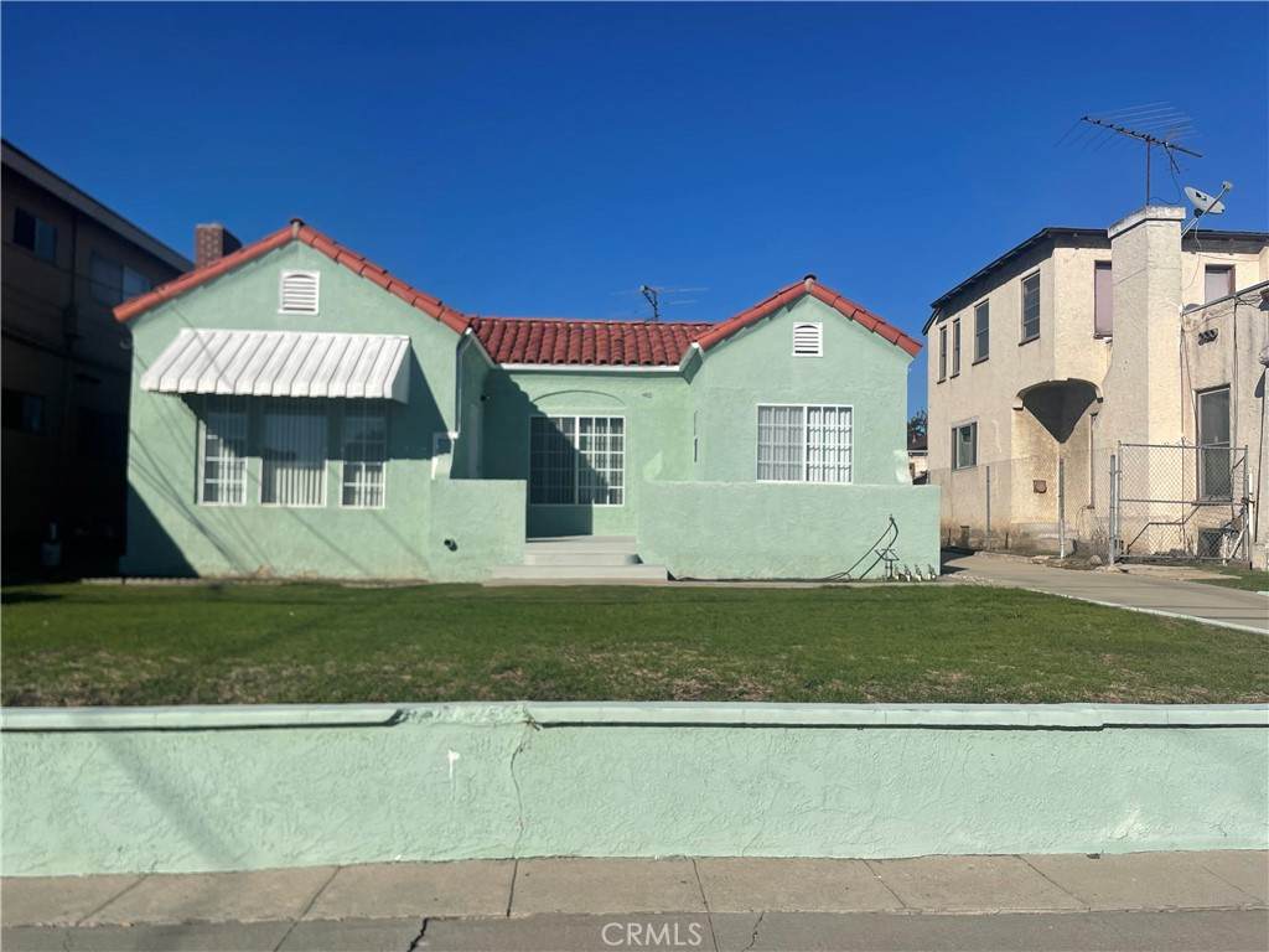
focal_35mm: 26
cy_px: 476
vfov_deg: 53.1
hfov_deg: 67.3
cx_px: 634
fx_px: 953
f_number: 1.6
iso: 32
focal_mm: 4.2
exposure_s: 1/8403
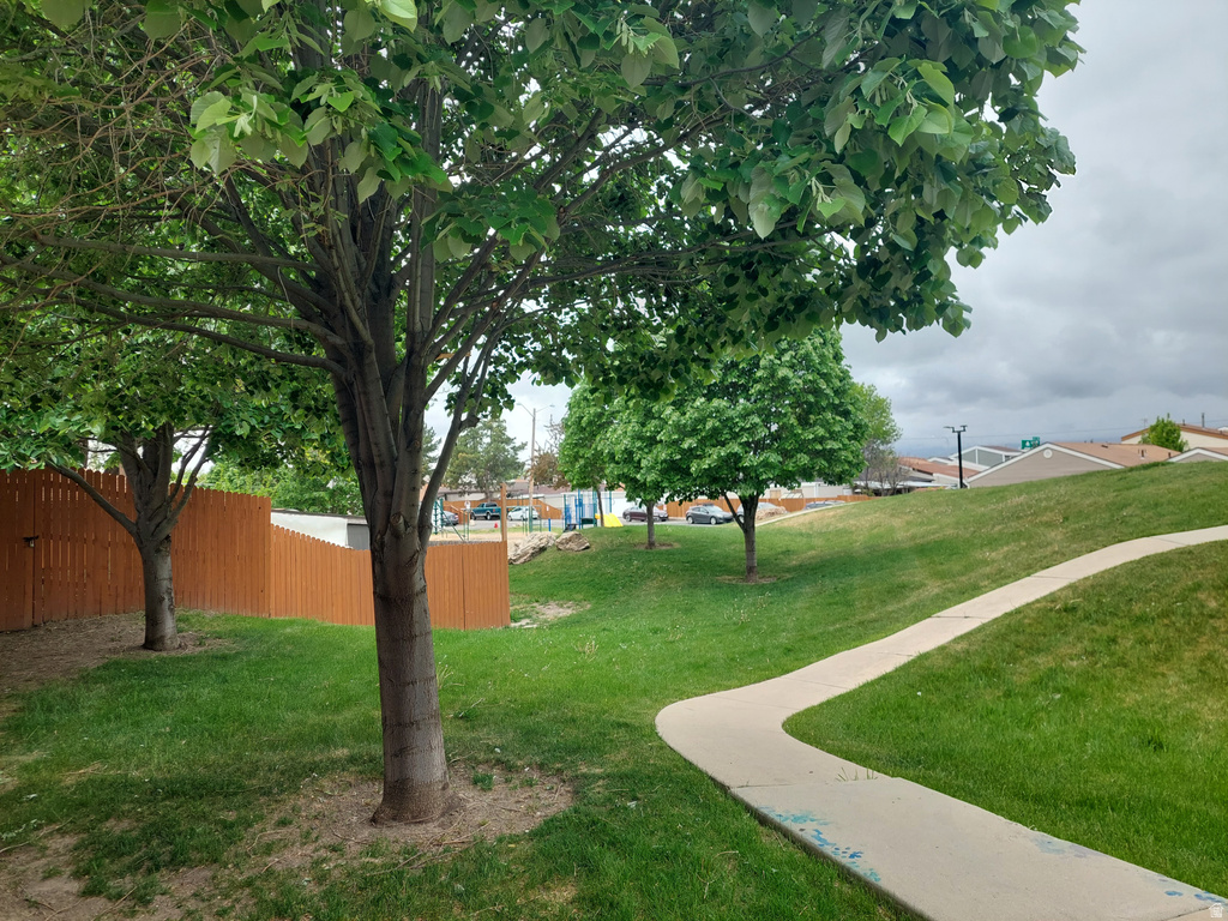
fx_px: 851
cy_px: 460
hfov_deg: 71.6
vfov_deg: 56.8
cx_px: 614
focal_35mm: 24
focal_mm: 5.23
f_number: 1.8
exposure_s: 1/504
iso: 40
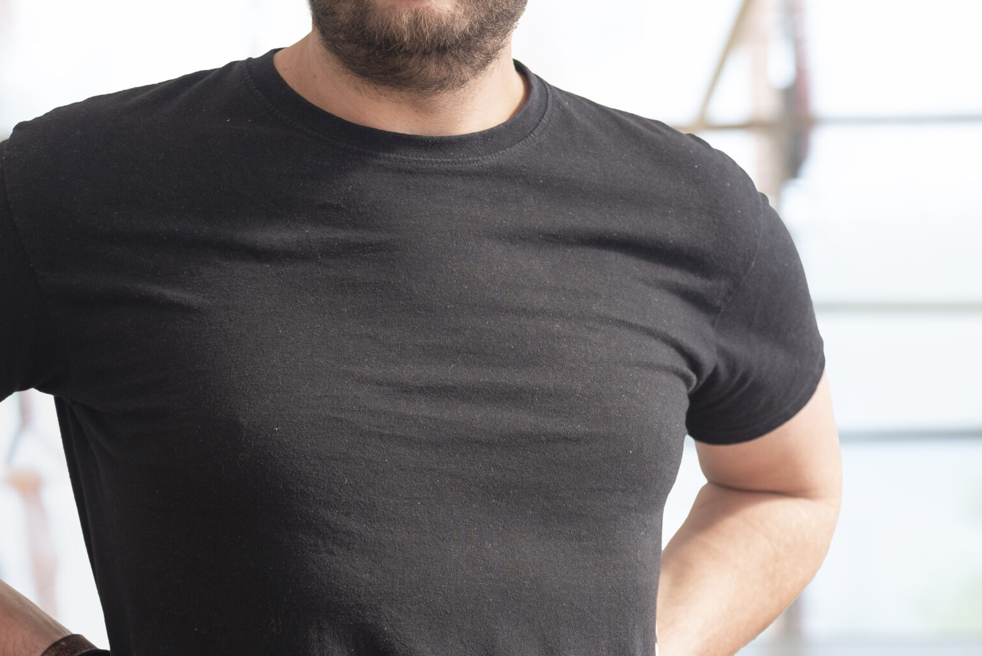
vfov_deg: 9.5
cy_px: 108
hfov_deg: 14.2
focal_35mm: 144
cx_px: 337
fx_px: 3930
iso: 160
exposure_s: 1/320
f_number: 5
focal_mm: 86
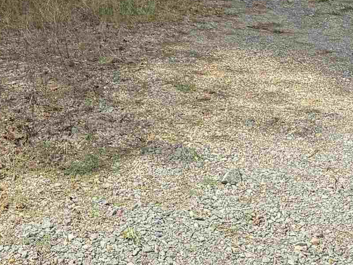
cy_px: -194
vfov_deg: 14.5
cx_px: -75
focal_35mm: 91
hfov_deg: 20.1
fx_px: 928
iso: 100
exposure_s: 1/2110
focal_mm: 6.76
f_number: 1.78
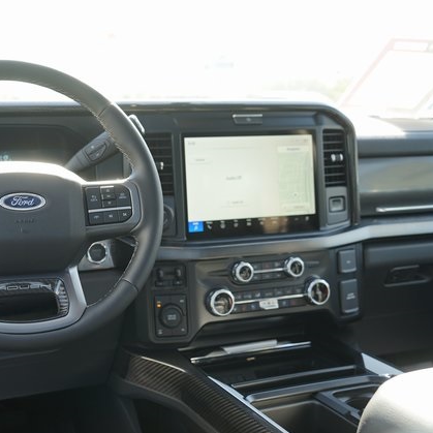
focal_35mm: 48
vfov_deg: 35.4
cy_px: 214
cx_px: 114
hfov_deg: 34.7
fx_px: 679
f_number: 4
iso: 100
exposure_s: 1/60
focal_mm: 37
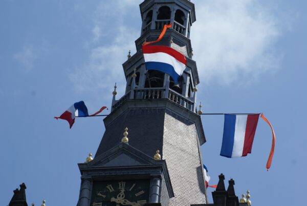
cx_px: 154
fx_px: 1409
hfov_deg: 12.4
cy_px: 103
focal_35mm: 165
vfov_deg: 8.3
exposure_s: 1/250
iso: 100
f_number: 10
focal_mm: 110
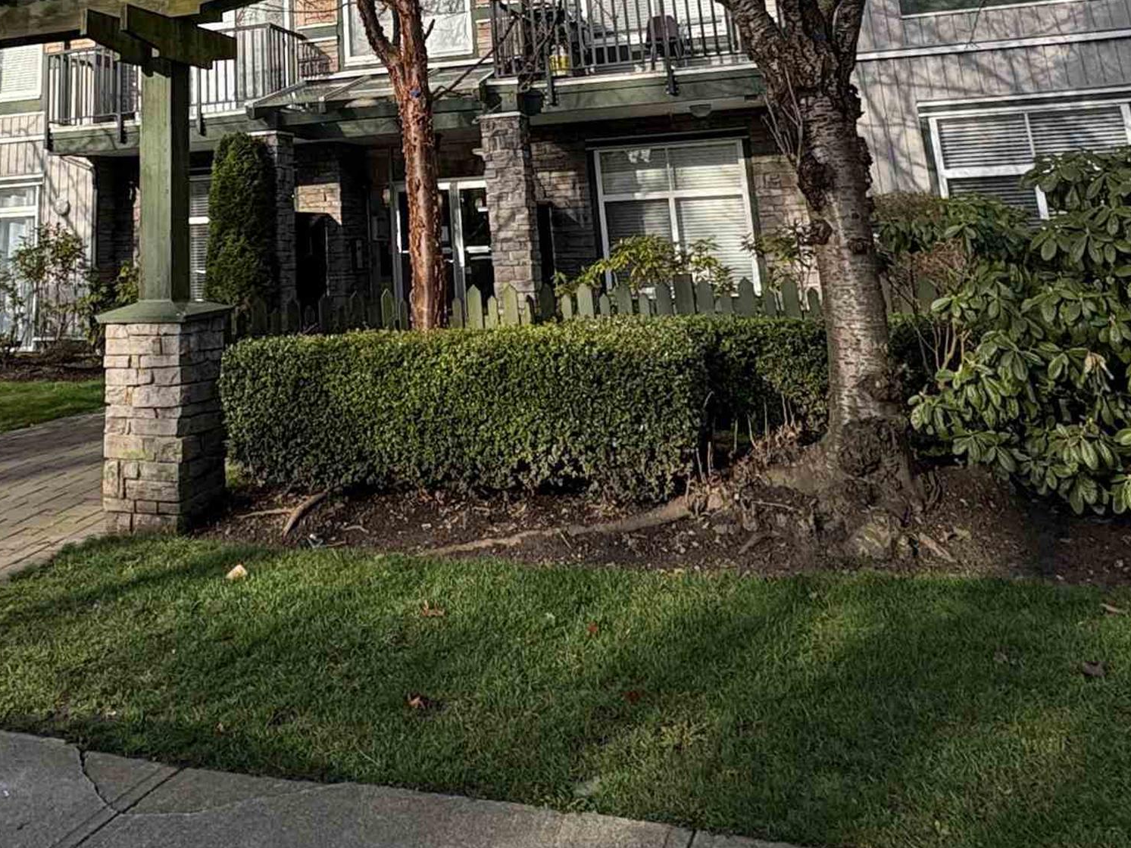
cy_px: -66
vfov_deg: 34.7
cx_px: 342
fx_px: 1176
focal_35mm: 36
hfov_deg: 50.1
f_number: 2.2
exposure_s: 1/1094
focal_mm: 2.22
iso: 50
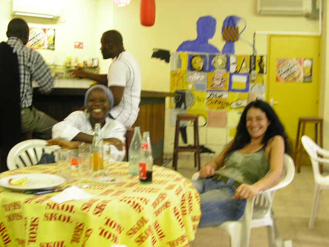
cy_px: 124
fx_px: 361
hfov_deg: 49.0
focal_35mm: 38
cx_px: 164
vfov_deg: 37.7
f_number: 2.8
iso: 200
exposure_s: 1/15
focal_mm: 7.8
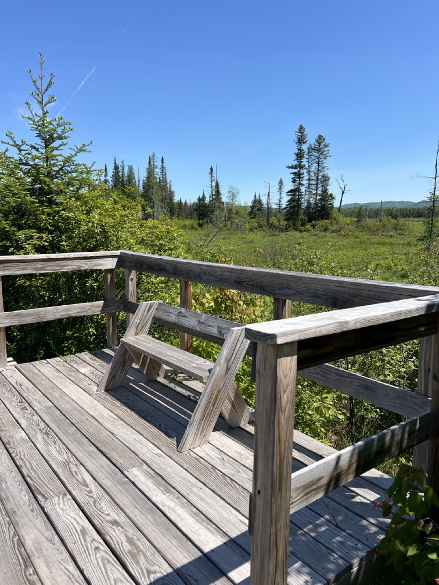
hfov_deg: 53.1
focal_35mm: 26
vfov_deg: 67.3
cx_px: 220
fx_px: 440
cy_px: 292
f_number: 1.5
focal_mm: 5.7
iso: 50
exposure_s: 1/3968
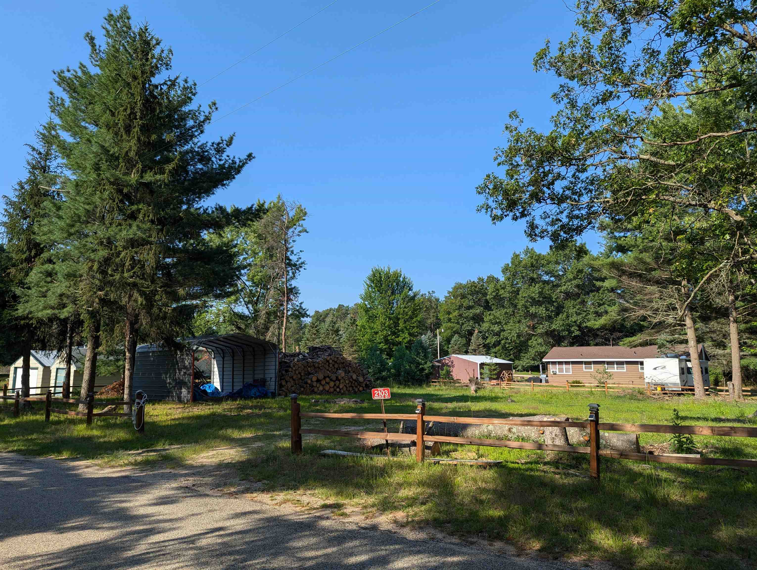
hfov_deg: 71.5
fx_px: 526
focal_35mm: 24
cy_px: 285
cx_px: 378
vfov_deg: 56.9
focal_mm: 6.81
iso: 45
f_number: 1.85
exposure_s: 1/1287
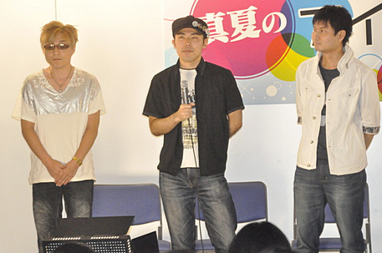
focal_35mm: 195
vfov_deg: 7.0
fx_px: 2066
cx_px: 192
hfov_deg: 10.6
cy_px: 119
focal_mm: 116
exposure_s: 1/200
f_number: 10
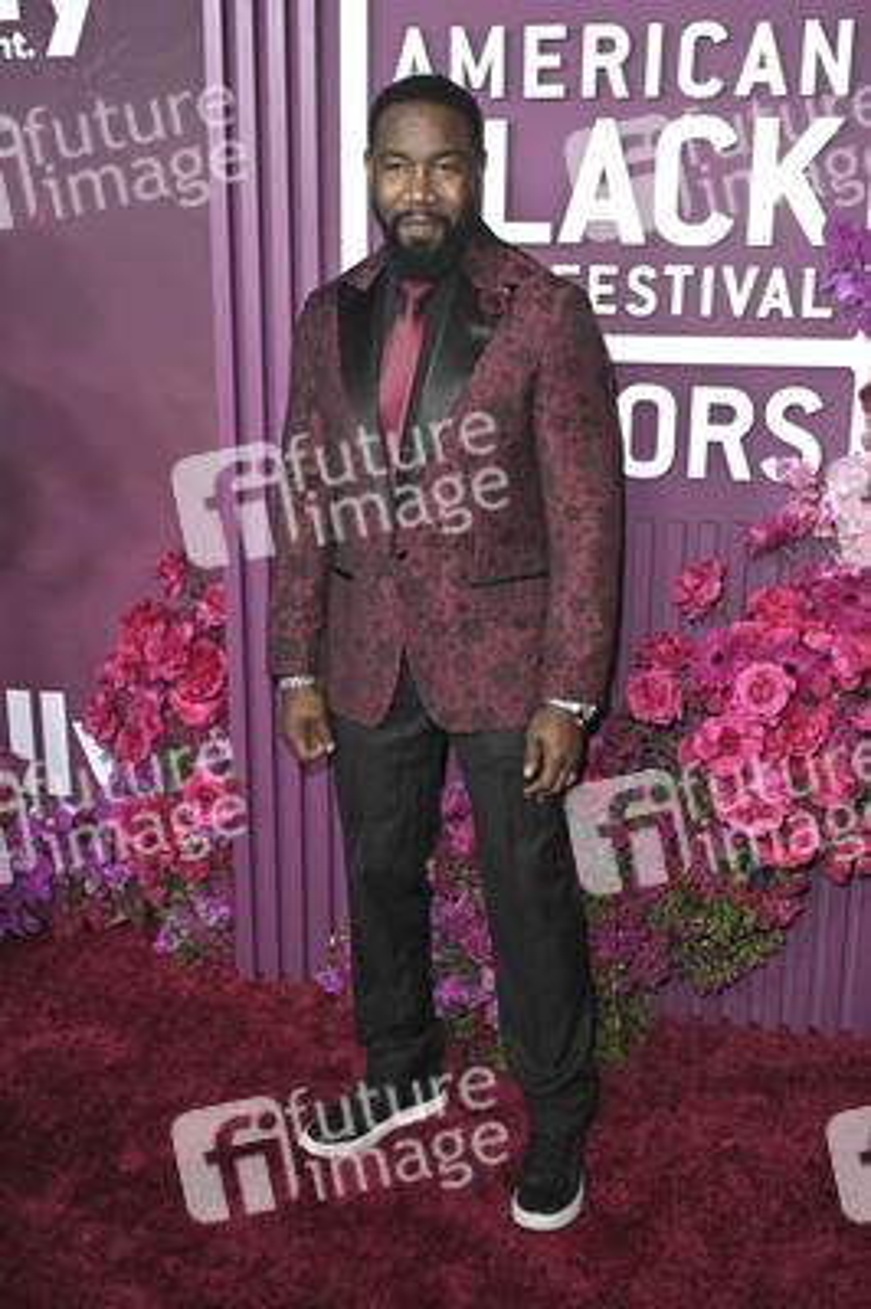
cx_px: 436
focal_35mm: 39
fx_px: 1418
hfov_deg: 34.2
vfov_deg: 49.6
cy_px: 654
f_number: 5.6
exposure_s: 1/320
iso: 2500
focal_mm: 39
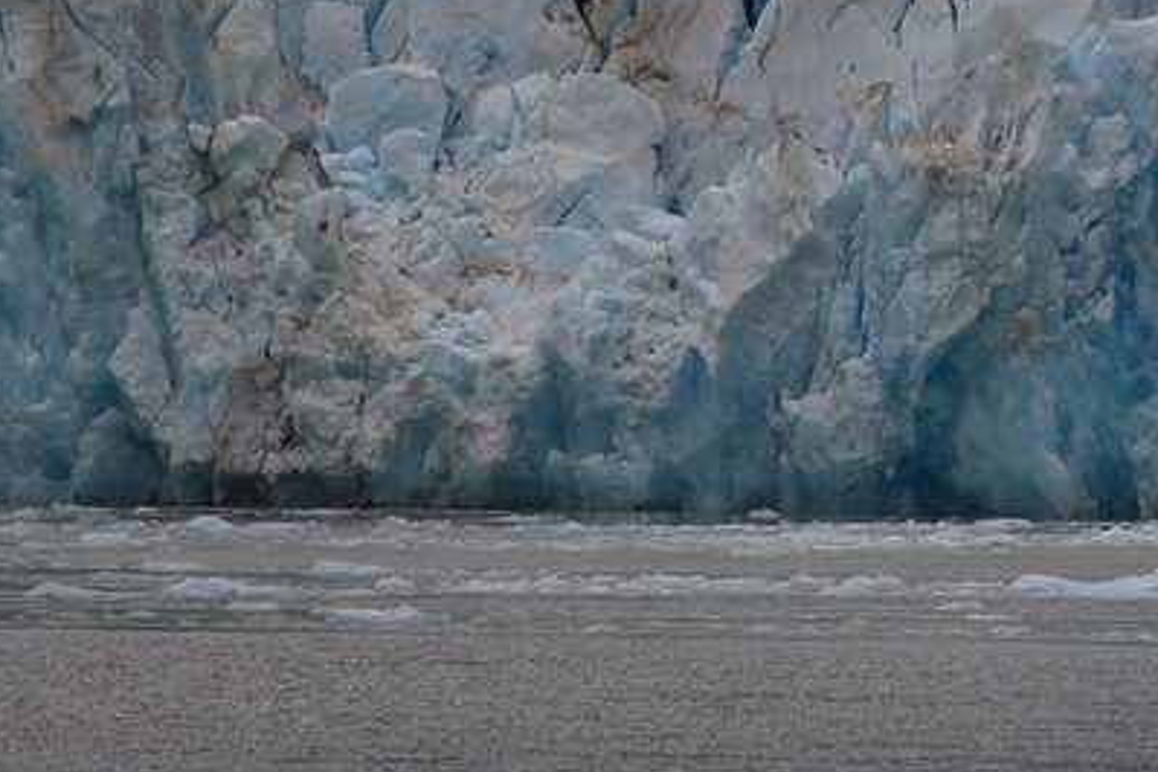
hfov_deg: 5.3
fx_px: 12383
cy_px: -238
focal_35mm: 385
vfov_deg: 3.6
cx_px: 1068
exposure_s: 1/250
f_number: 4
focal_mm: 120
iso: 110
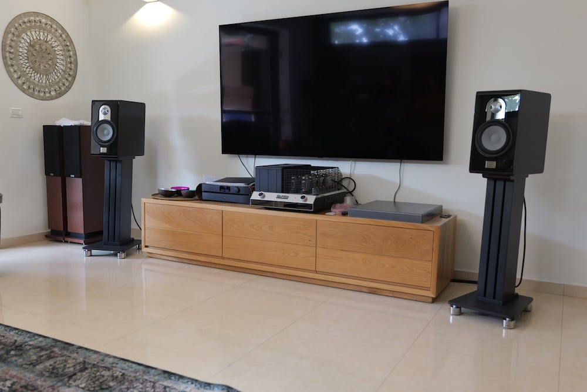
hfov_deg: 61.9
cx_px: 294
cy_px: 196
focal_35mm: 30
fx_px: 489
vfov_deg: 43.6
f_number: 3.2
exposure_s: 1/100
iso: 1600
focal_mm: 29
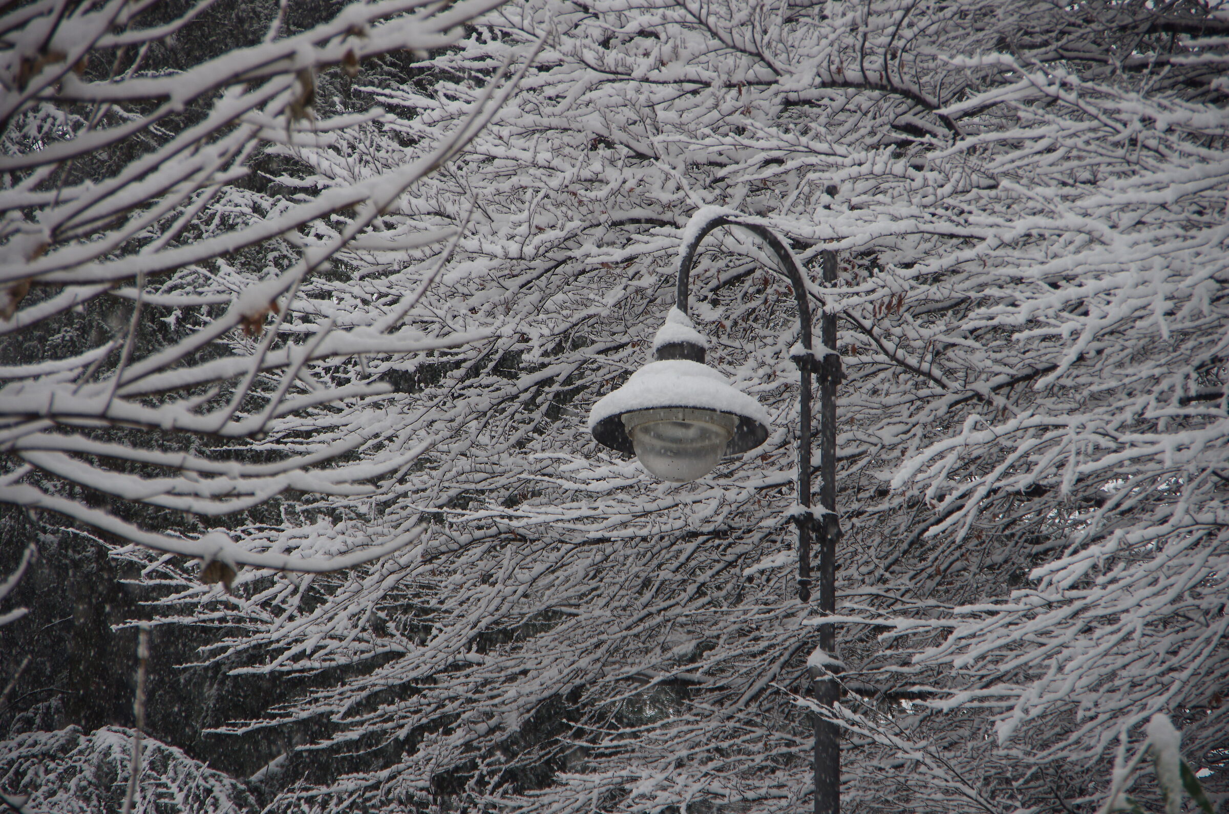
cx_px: 614
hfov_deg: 17.5
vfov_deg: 11.7
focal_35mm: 117
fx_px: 3986
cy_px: 407
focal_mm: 78
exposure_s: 1/125
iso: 100
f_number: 5.6
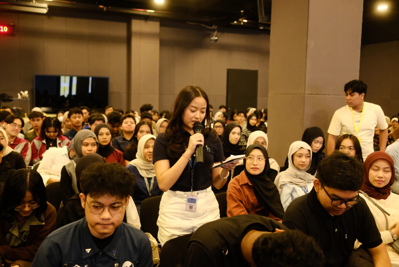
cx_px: 200
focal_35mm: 35
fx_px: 388
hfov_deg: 54.4
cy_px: 134
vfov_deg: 37.9
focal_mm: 23
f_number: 2.2
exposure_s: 1/180
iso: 5000
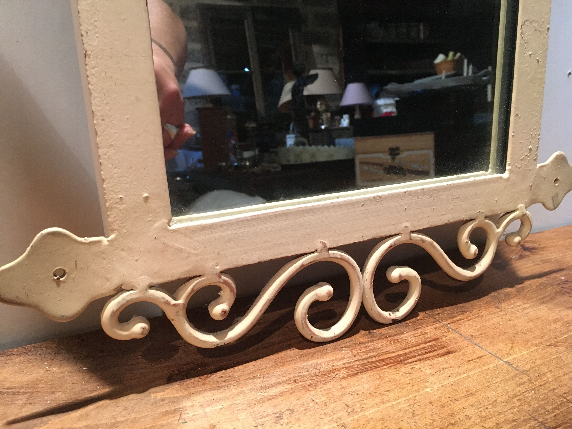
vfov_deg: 48.2
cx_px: 286
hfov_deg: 61.7
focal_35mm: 29
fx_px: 479
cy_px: 214
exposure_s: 1/25
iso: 200
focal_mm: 4.15
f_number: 2.2
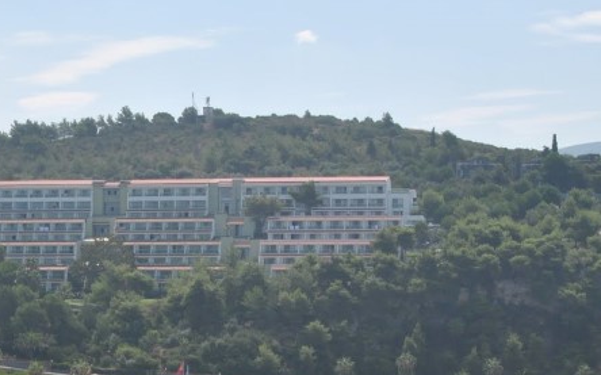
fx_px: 1555
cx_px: 132
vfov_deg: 13.5
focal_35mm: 95
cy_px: 409
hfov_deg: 21.6
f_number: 8
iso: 100
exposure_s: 1/250
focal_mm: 24
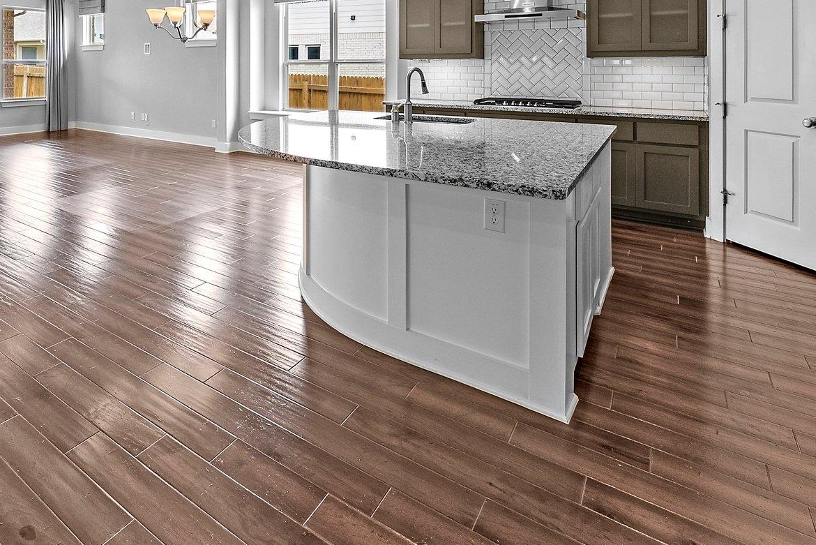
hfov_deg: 80.1
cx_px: 322
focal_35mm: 21
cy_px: 70
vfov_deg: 53.3
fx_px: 476
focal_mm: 12
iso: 1000
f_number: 10
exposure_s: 1/8
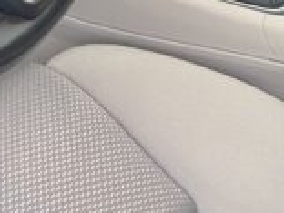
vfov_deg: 10.0
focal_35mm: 133
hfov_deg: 14.3
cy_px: -269
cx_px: -80
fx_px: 1091
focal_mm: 4.25
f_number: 1.8
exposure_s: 1/60
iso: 200
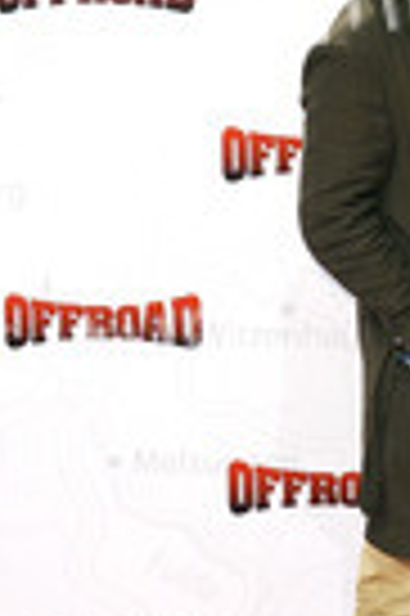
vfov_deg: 12.6
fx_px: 2791
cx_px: 550
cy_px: 180
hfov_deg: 8.3
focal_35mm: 163
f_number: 5.6
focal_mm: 56
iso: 800
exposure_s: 1/160
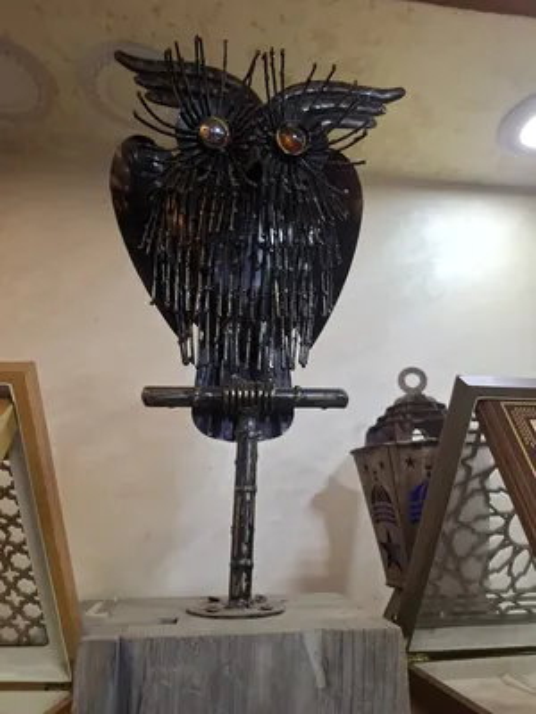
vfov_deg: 73.9
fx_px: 475
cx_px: 268
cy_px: 357
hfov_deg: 58.9
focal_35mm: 23
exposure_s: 1/33
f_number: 1.8
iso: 250
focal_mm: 5.54
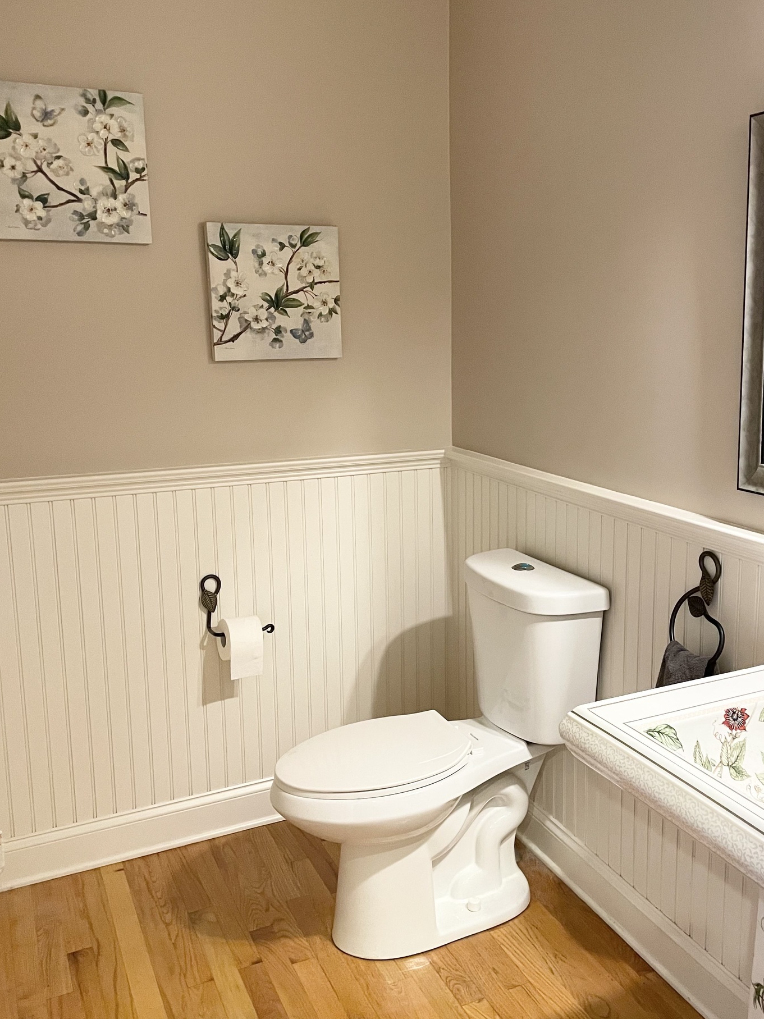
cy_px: 498
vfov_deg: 55.4
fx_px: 971
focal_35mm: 33
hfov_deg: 42.7
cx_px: 461
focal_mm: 4.2
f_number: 1.6
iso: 500
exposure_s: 1/60
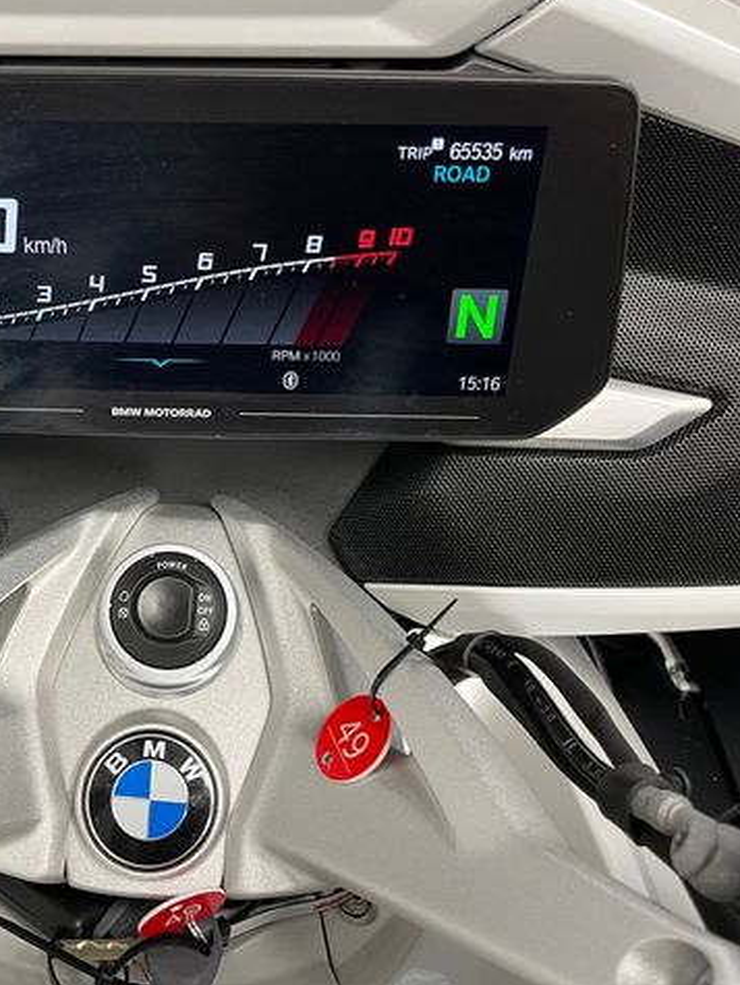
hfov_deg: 39.5
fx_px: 996
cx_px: 176
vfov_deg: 52.6
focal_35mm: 35
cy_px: 489
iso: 160
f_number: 1.6
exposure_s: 1/50
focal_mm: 5.1
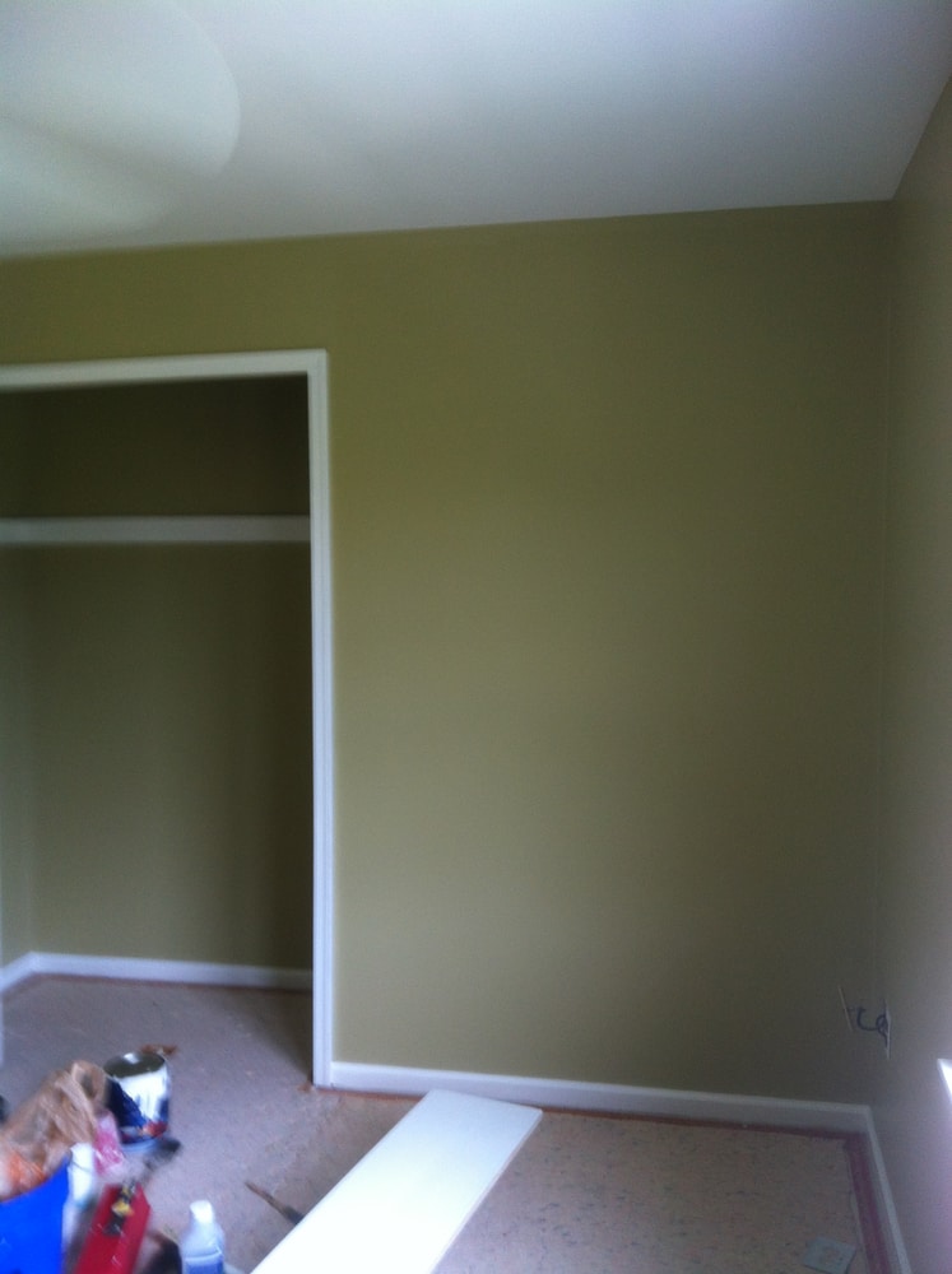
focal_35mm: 35
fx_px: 1287
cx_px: 476
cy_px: 637
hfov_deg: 40.6
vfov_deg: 52.7
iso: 80
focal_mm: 3.85
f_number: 2.8
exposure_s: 1/20
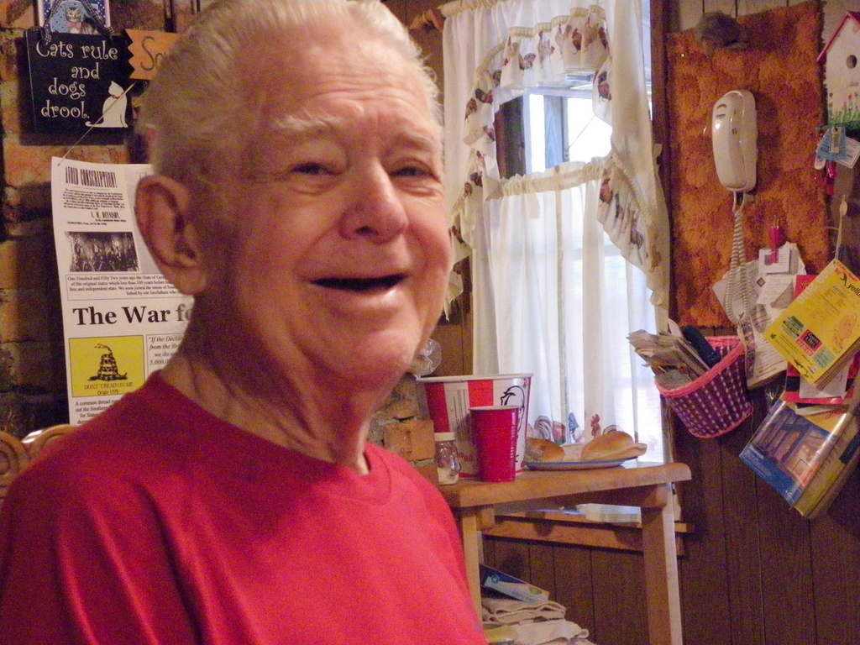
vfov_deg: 20.4
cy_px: 322
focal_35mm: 72
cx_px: 430
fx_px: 1789
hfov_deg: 27.0
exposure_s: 1/50
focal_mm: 12.7
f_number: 3.5
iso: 800
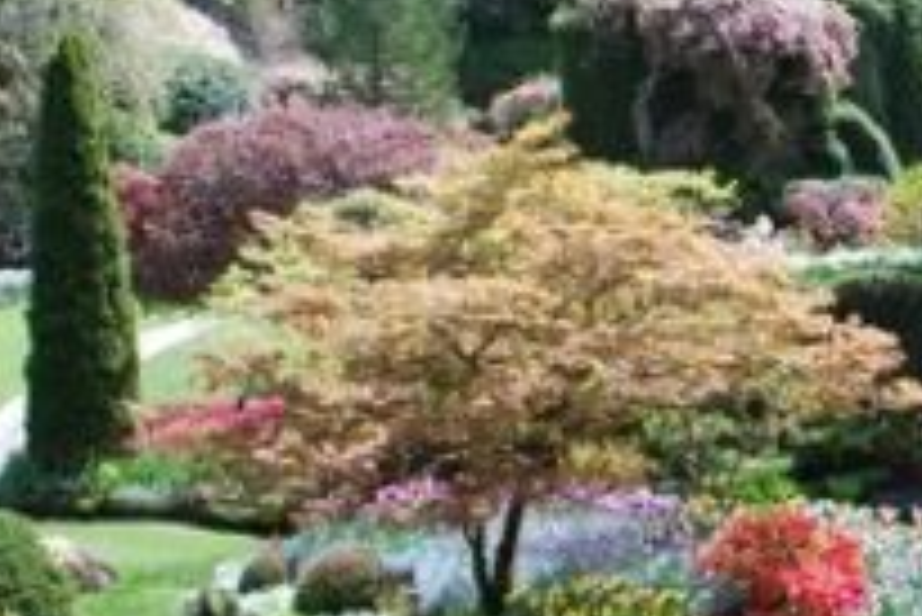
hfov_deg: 18.0
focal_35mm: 108
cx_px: 1079
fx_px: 2768
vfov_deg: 12.7
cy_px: 387
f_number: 6.3
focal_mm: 20
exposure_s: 1/160
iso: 100
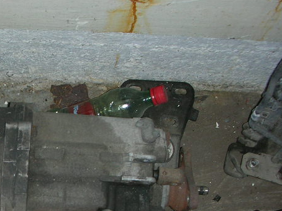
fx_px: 643
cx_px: -27
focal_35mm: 79
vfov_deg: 18.4
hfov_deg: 23.3
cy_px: 177
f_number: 3
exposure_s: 1/60.1
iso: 50
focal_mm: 5.8
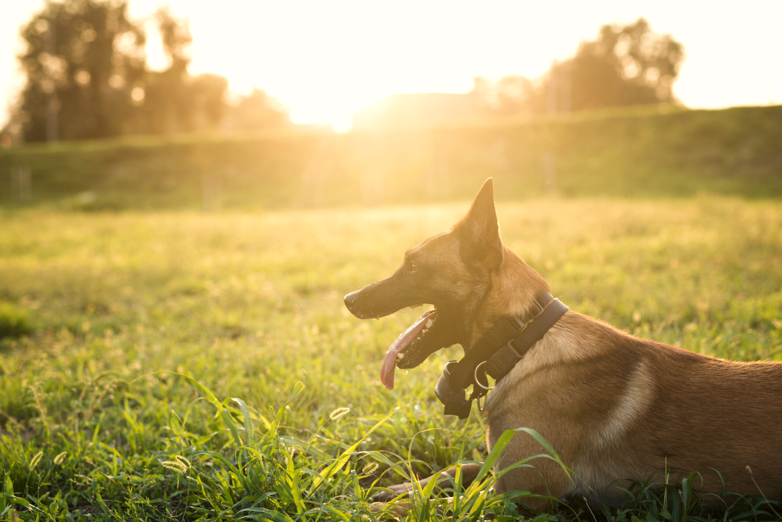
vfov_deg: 27.0
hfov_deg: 39.6
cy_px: 261
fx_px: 1086
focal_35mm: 50
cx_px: 391
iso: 400
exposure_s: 1/1000
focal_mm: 50
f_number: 2.8
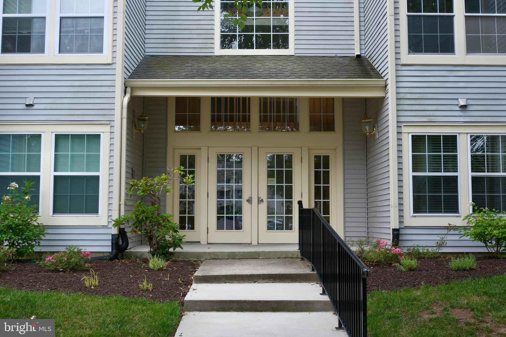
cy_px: 168
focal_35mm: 41
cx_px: 253
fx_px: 576
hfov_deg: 47.4
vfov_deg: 32.6
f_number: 7.1
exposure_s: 1/60
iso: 160
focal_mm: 27
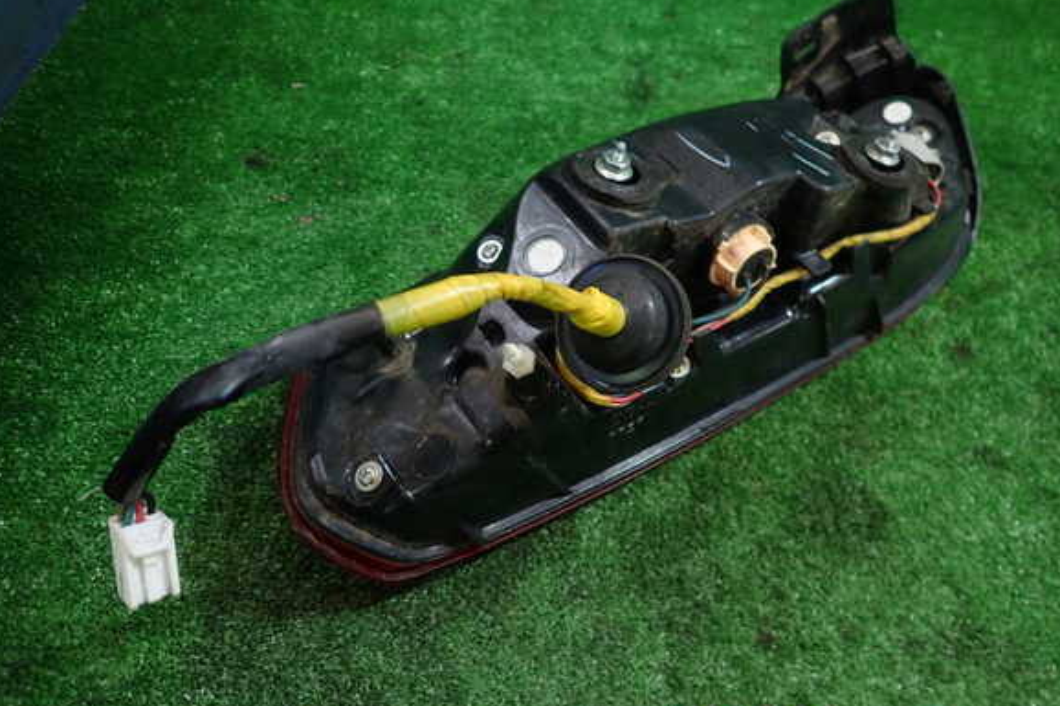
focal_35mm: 27
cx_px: 539
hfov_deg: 67.4
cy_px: 339
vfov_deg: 47.9
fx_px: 795
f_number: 2
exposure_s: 1/50
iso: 200
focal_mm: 4.5
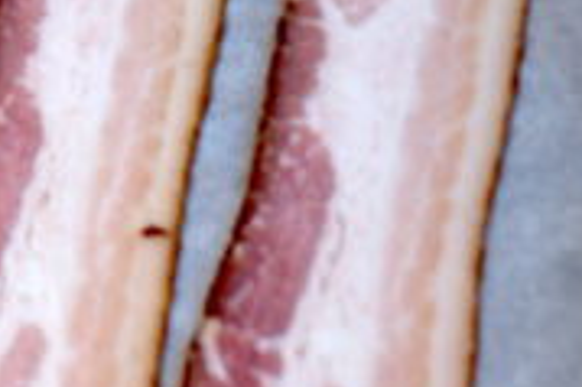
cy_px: -29
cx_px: -608
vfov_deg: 7.2
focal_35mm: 189
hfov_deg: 10.0
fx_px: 3053
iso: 125
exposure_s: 1/70
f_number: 2.8
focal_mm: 30
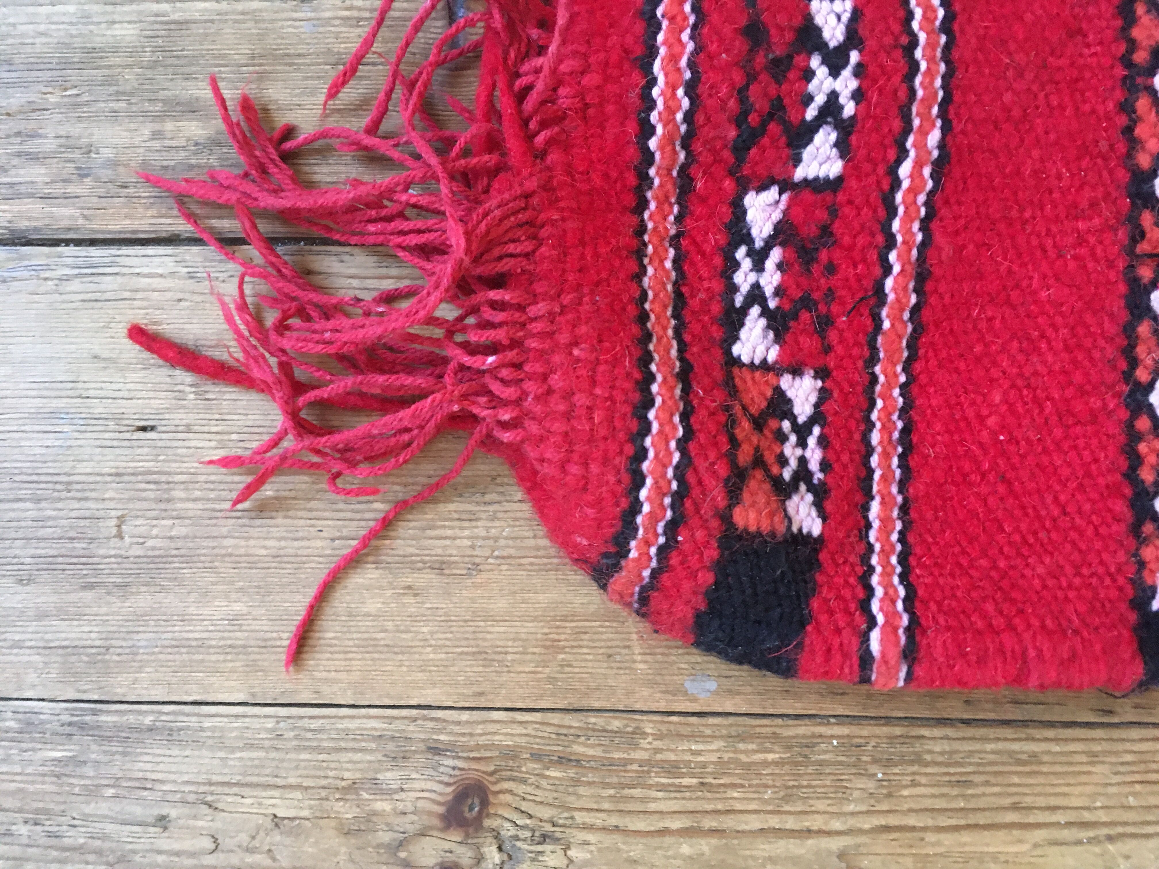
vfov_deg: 48.2
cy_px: 434
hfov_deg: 61.7
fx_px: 971
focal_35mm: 29
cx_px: 580
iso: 200
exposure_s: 1/25
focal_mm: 4.15
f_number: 2.2
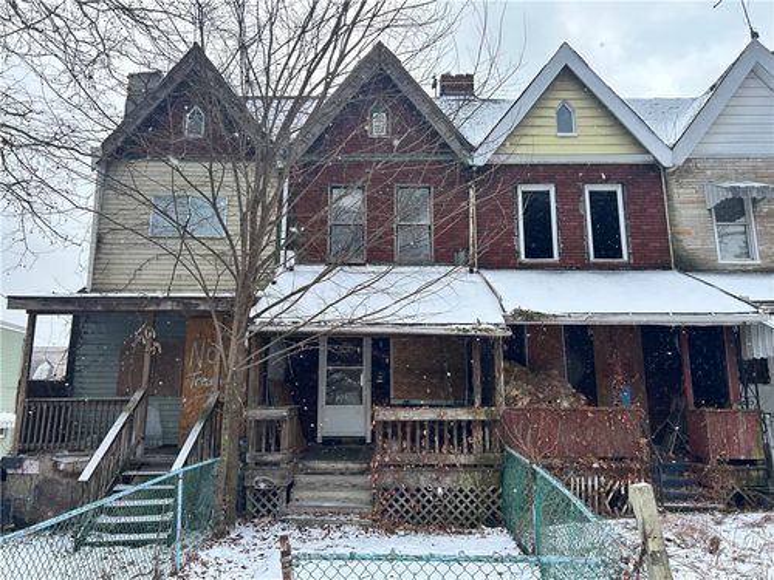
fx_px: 581
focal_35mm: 26
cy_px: 290
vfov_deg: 53.1
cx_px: 387
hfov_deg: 67.3
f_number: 1.5
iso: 50
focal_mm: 5.7
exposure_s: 1/1361
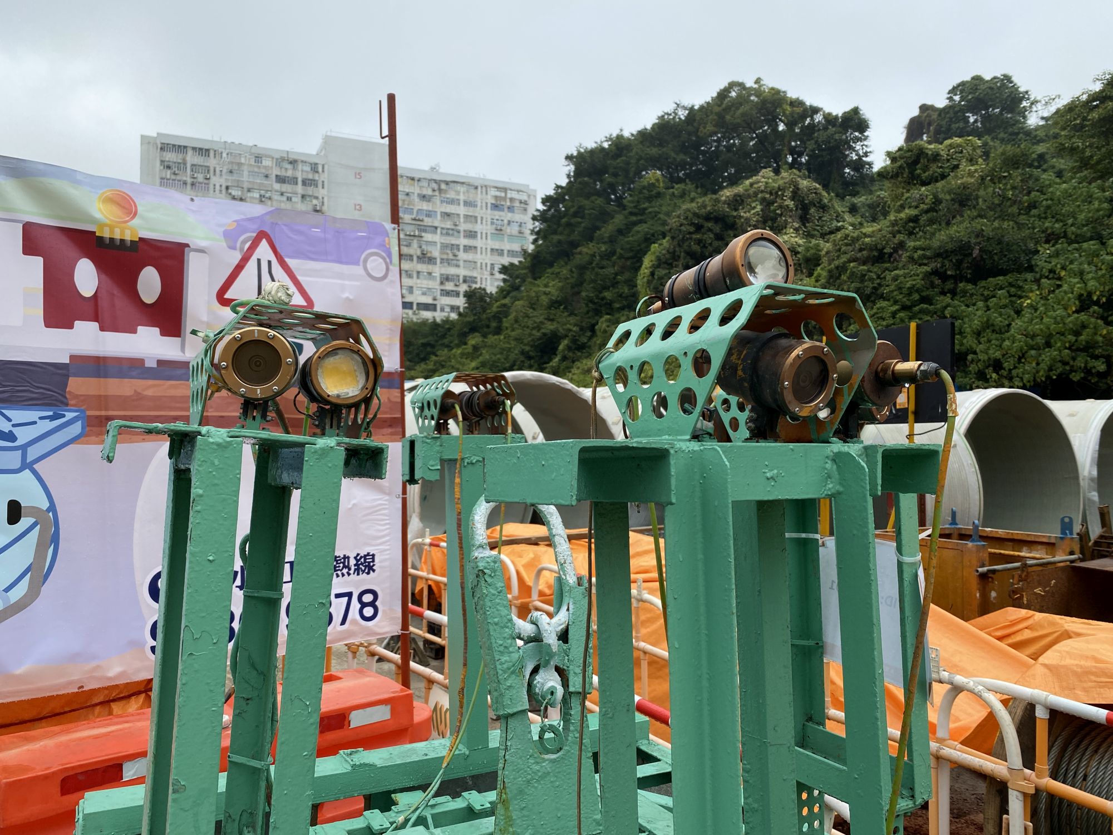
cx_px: 556
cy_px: 418
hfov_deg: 67.3
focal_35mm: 26
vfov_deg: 53.1
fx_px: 836
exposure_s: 1/647
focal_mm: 4.25
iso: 32
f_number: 1.8
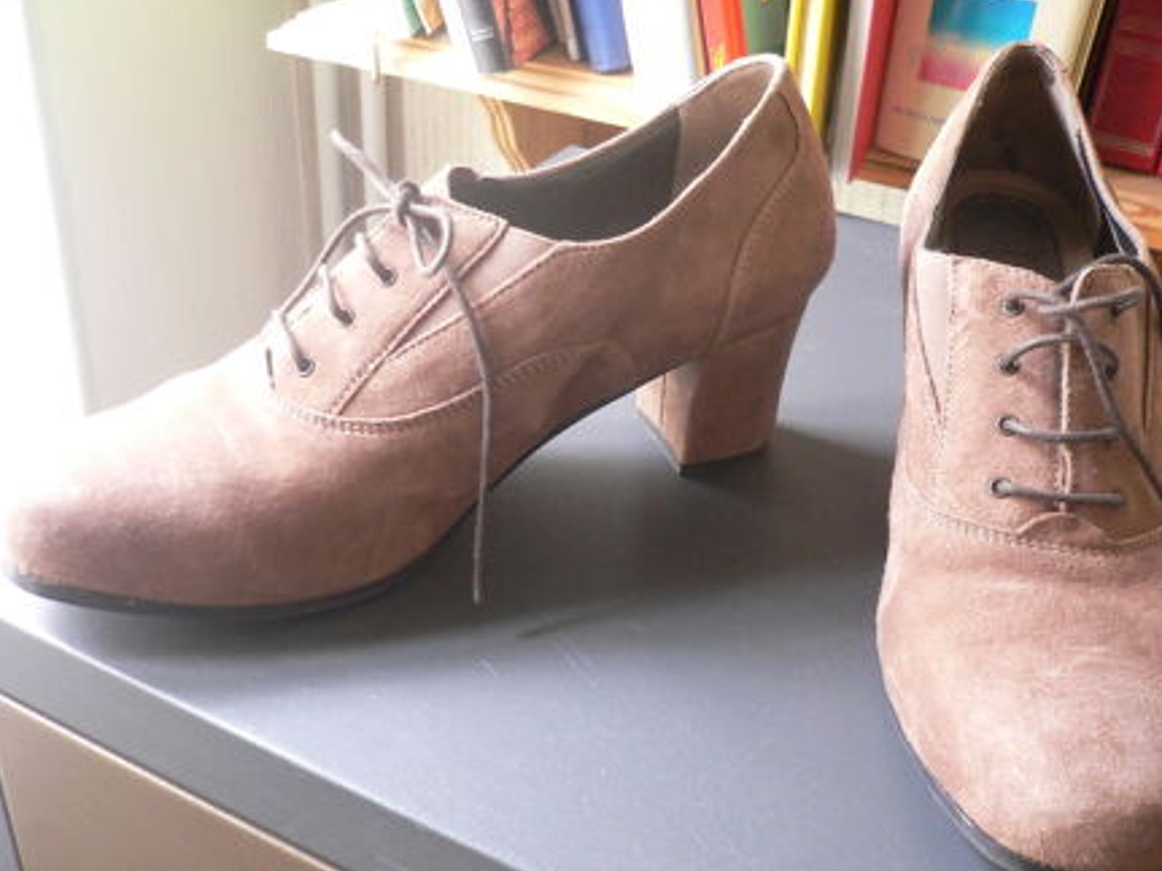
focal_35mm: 39
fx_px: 1309
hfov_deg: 47.9
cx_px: 580
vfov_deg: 36.8
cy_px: 429
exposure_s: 1/8
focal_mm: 5.8
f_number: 2.8
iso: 200
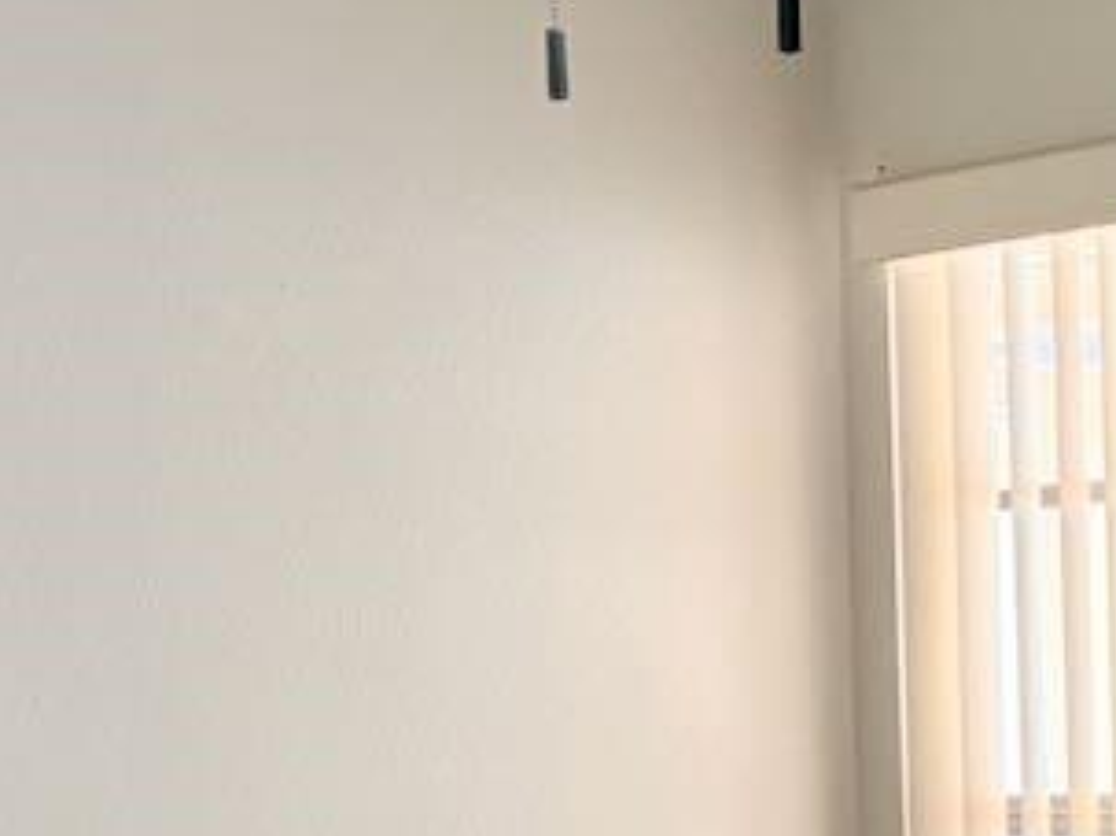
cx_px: 869
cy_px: 1138
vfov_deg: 12.9
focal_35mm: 110
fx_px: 3545
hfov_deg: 17.8
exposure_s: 1/60
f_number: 1.6
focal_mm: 5.96
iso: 160
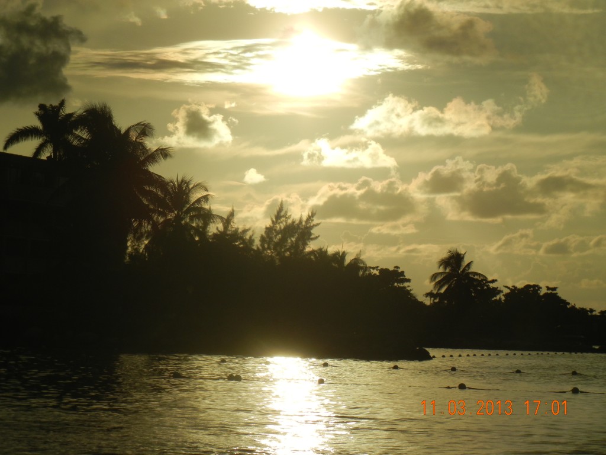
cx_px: 303
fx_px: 2328
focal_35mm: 133
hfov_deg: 14.8
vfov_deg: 11.1
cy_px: 228
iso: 160
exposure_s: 1/2000
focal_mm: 24
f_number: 9.2
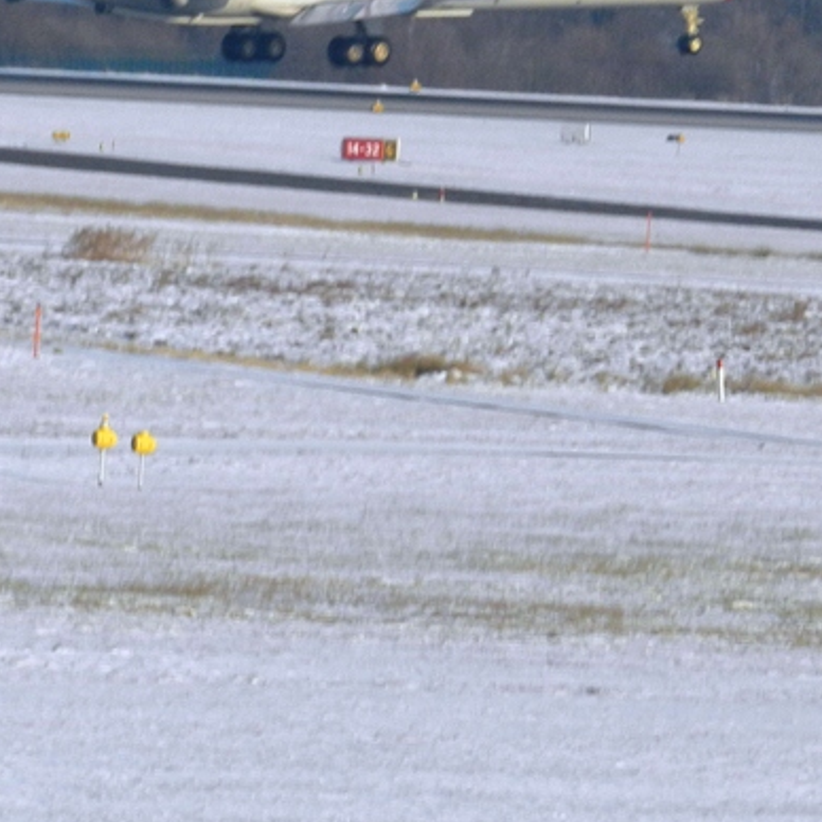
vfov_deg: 2.6
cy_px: 53
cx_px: 498
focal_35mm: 668
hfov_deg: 2.6
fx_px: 17946
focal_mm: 50.8
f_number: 5.3
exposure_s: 1/400
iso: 160
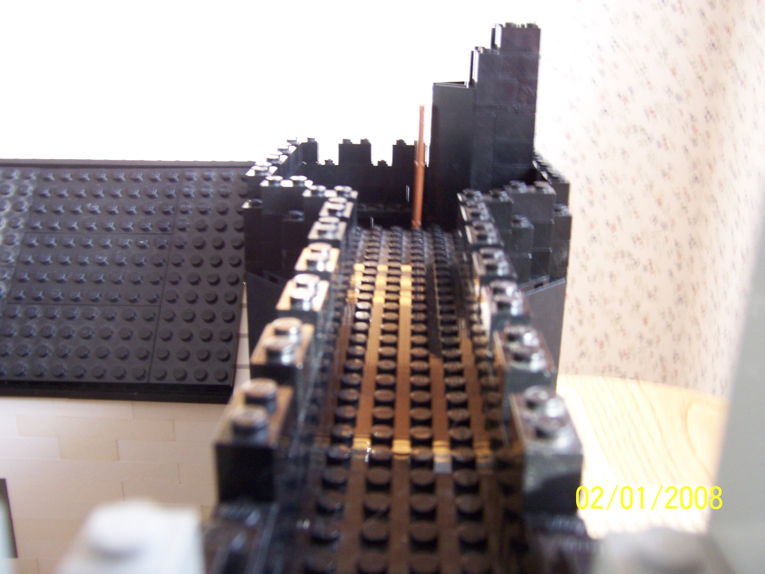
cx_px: 382
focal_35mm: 33
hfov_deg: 55.4
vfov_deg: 42.9
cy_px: 287
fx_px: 729
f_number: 3.4
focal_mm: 5.5
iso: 140
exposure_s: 1/10
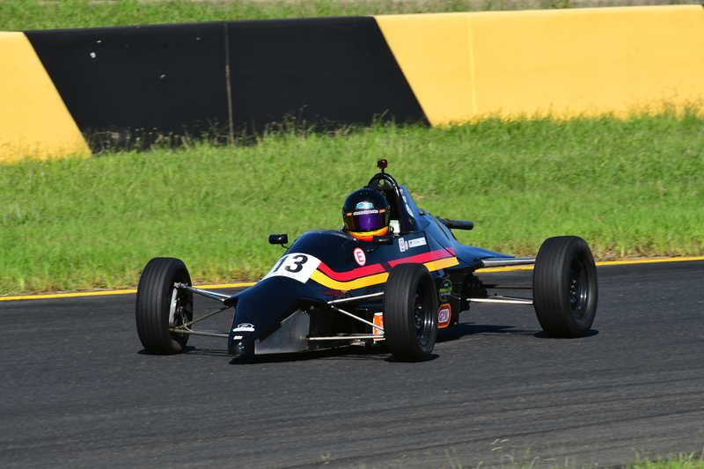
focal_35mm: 750
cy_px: 234
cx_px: 352
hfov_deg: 2.8
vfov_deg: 1.8
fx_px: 14663
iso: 500
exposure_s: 1/640
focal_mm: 500
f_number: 13
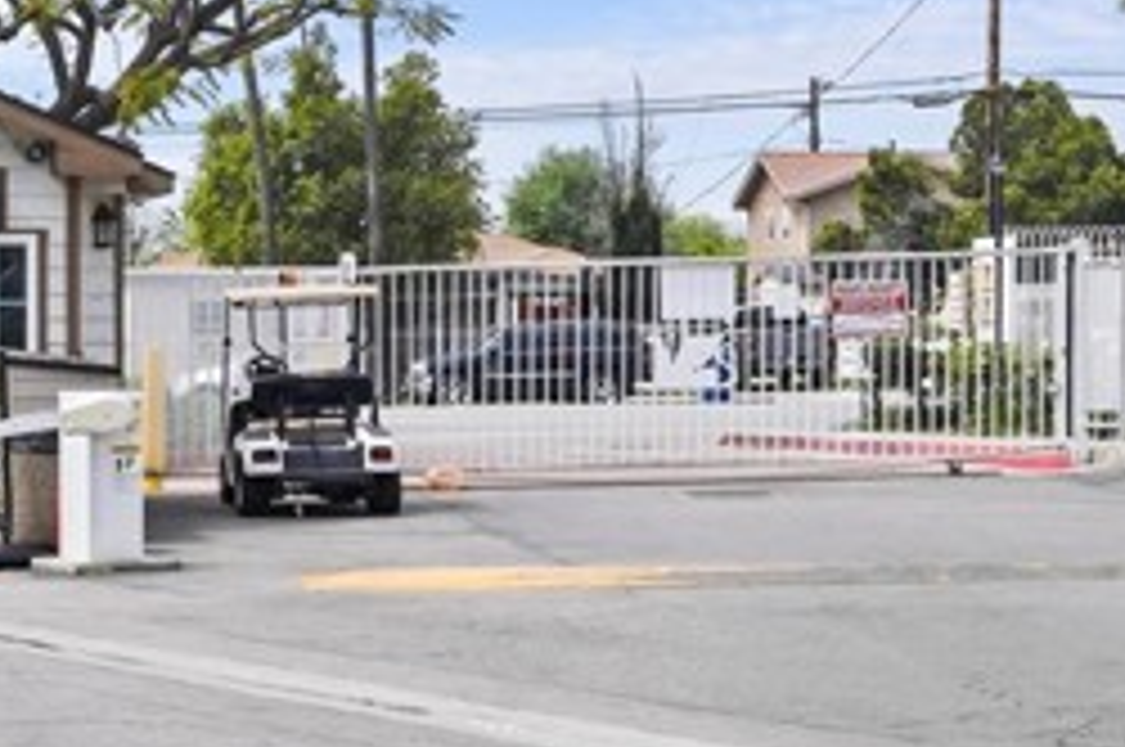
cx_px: -58
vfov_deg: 13.6
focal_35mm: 100
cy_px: 400
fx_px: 3121
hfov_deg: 19.7
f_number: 9
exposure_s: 1/500
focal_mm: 26
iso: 2000
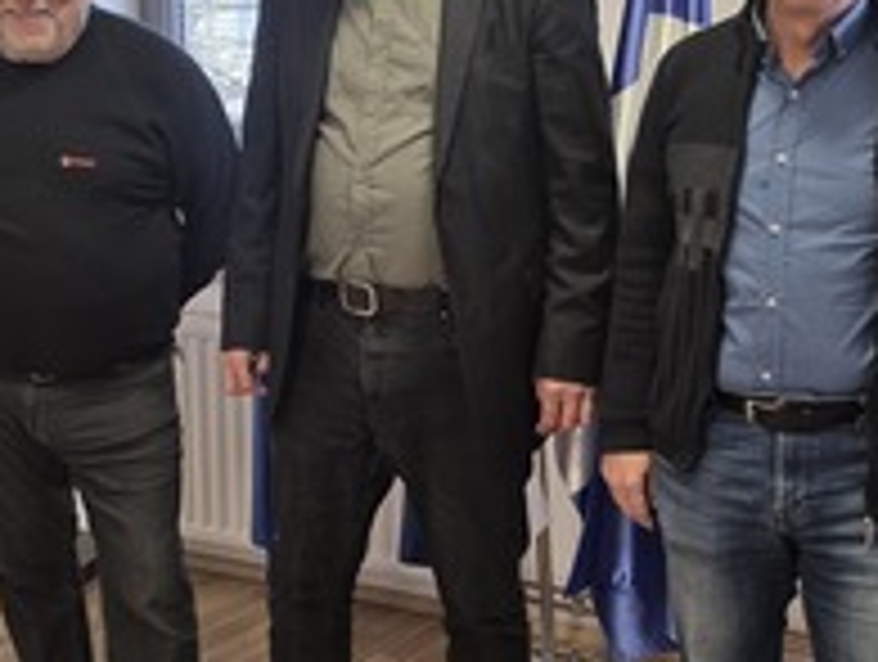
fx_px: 1347
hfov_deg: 35.7
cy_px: 347
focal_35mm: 53
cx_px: 284
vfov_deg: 27.6
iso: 125
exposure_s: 1/100
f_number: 1.7
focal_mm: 6.3
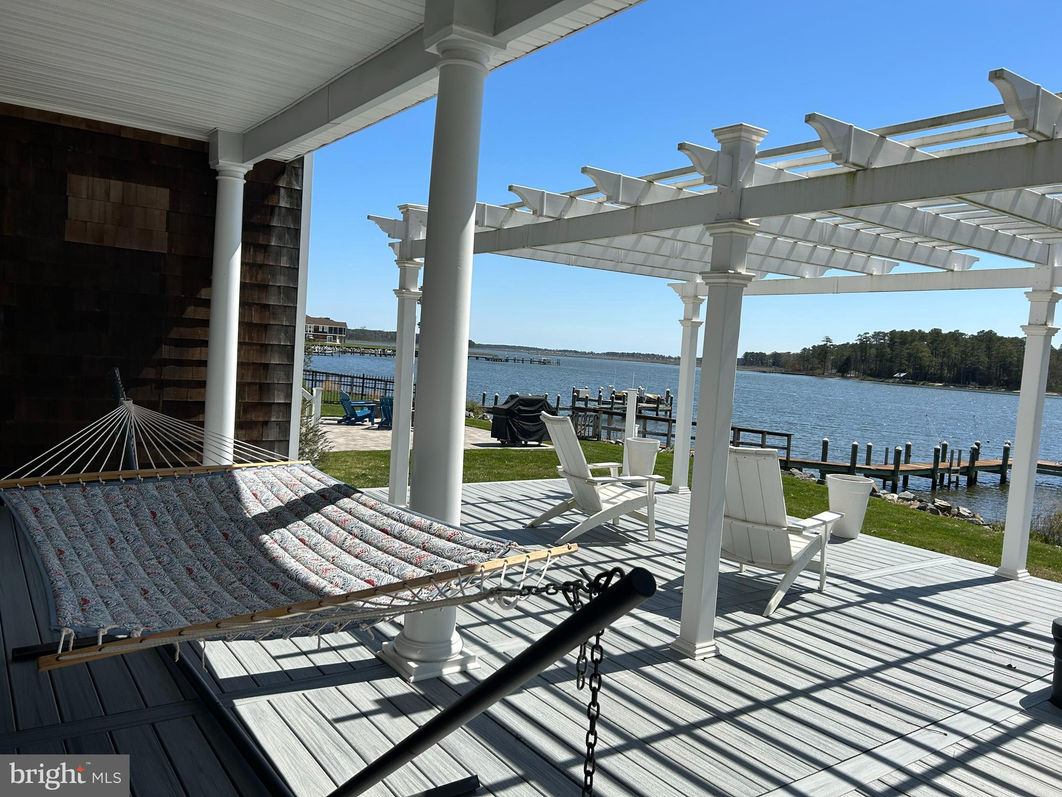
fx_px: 798
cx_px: 531
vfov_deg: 53.1
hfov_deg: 67.3
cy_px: 398
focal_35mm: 26
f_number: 1.5
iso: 50
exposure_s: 1/4831
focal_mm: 5.7
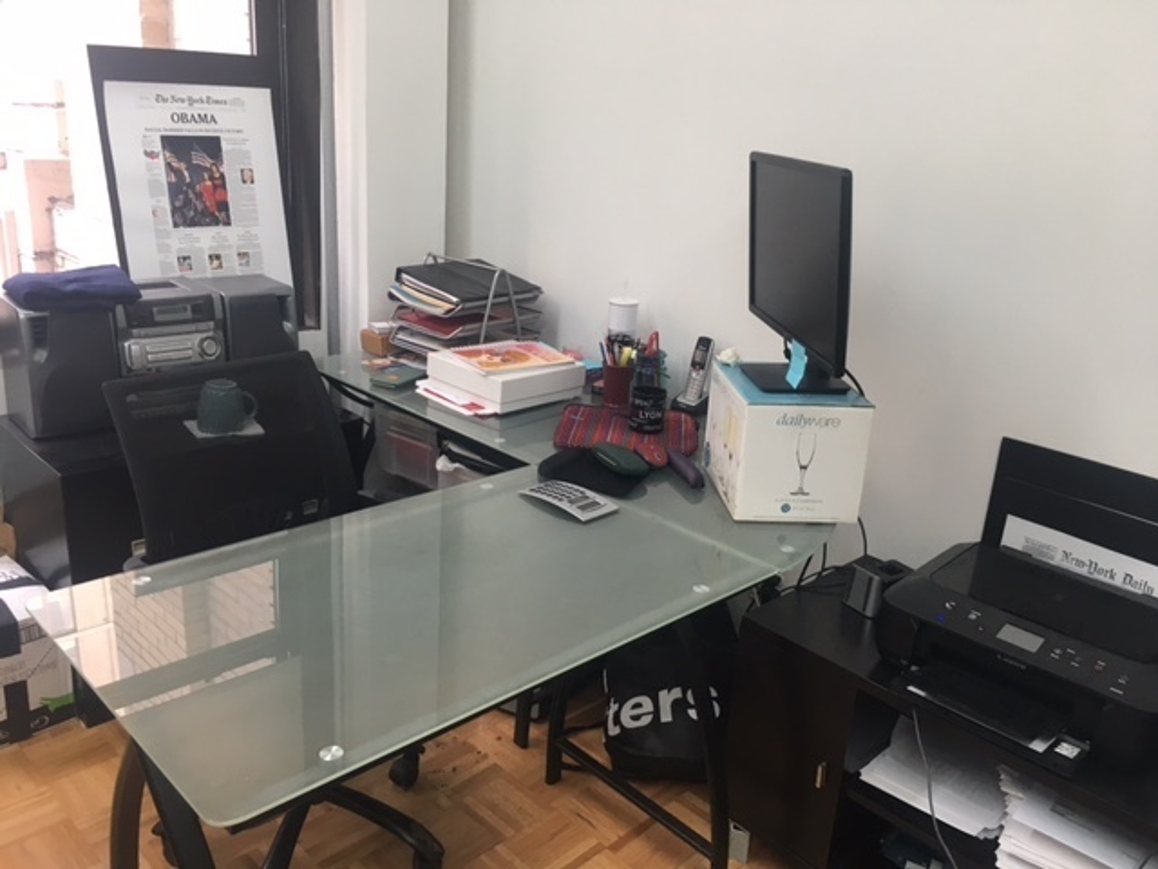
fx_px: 970
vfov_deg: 48.2
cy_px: 434
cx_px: 579
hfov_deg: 61.7
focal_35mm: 29
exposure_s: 1/30
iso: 64
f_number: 2.2
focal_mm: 4.15
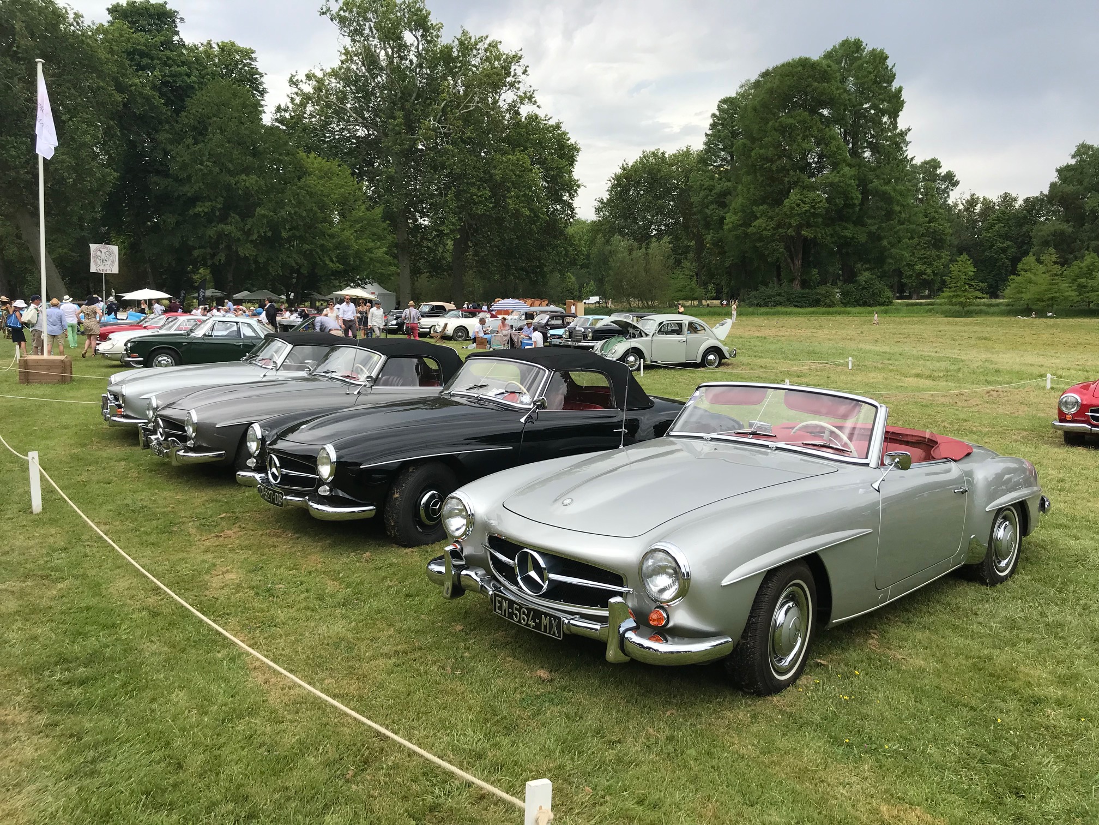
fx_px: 889
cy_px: 412
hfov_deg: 63.4
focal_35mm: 28
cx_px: 550
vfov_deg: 49.7
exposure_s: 1/1389
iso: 20
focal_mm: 3.99
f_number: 1.8
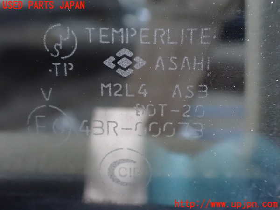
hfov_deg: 51.4
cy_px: 105
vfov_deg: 39.7
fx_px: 291
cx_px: 140
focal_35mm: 36
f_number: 2.5
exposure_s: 1/40
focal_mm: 6.37
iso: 1600
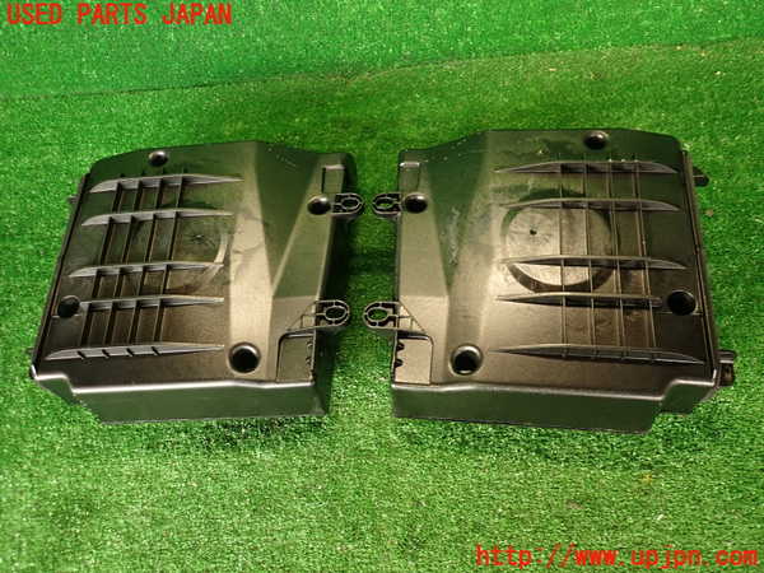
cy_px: 286
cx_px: 382
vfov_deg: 54.9
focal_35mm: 25
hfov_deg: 69.4
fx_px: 552
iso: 200
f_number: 2
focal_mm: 4.5
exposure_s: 1/40
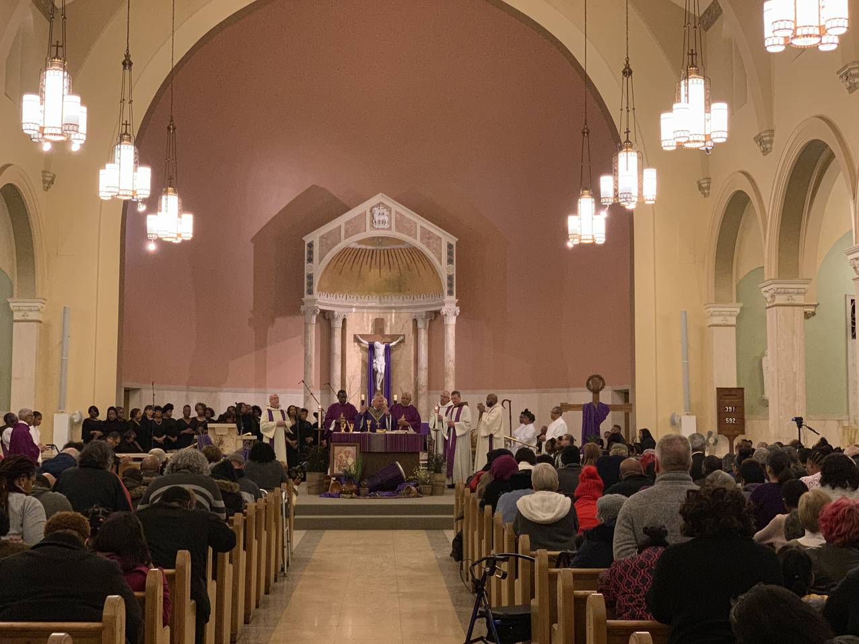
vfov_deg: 28.0
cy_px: 322
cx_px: 430
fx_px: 1290
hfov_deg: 36.8
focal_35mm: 52
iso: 320
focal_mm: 6
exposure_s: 1/40
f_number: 2.4
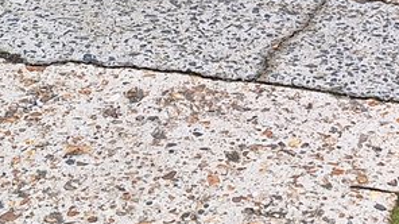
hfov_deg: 16.6
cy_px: -271
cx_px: 399
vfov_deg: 8.8
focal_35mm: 127
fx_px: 1343
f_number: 1.8
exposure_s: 1/208
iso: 40
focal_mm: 5.54
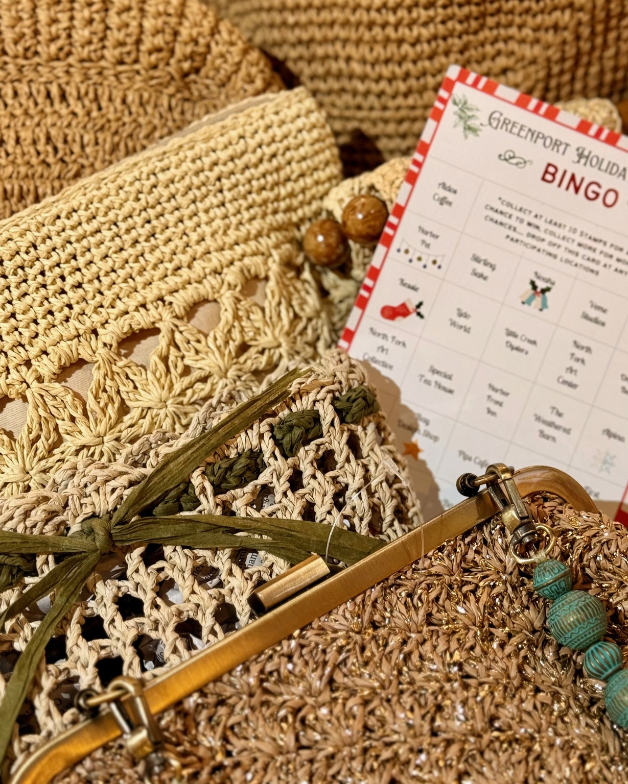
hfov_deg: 25.0
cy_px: 386
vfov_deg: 31.0
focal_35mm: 61
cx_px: 354
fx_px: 1417
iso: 125
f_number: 1.78
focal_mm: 6.76
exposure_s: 1/60
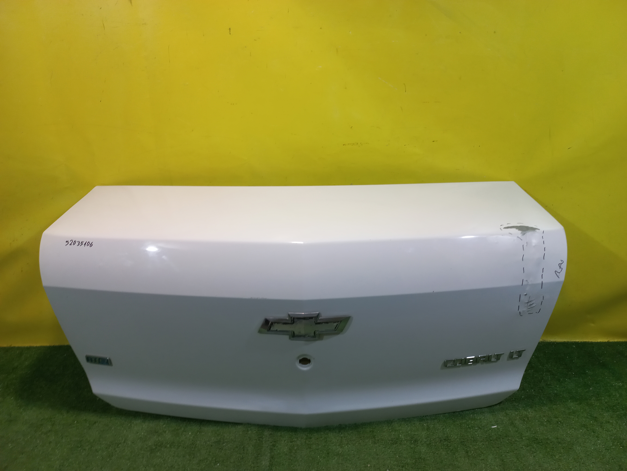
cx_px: 314
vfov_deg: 54.9
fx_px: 453
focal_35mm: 25
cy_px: 236
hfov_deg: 69.4
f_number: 1.8
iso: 100
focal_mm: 4.6
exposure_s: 1/50
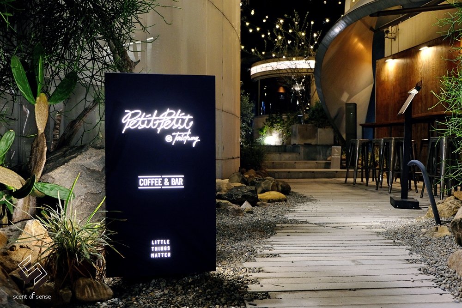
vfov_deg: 40.0
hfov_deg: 57.2
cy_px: 154
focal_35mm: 33
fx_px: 424
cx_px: 231
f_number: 3.2
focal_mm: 22.3
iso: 800
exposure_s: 1/34
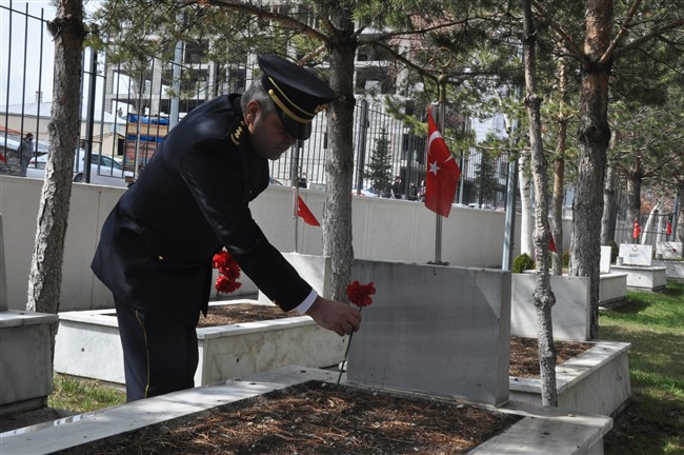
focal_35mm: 45
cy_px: 228
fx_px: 854
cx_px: 342
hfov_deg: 43.6
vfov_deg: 29.8
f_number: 16
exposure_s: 1/250
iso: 800
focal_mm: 30
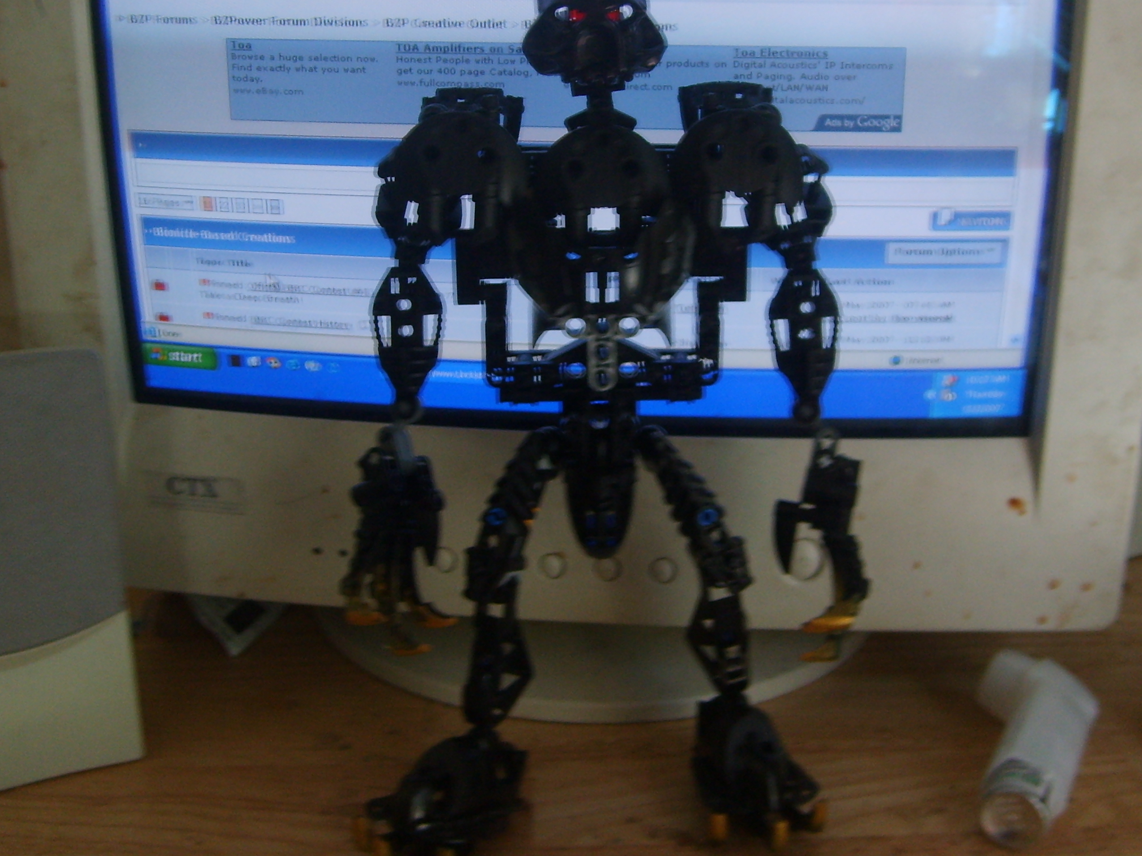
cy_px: 343
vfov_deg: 32.1
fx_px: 1485
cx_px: 637
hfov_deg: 42.0
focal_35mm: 45
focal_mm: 5.8
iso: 100
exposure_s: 1/30
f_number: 2.8
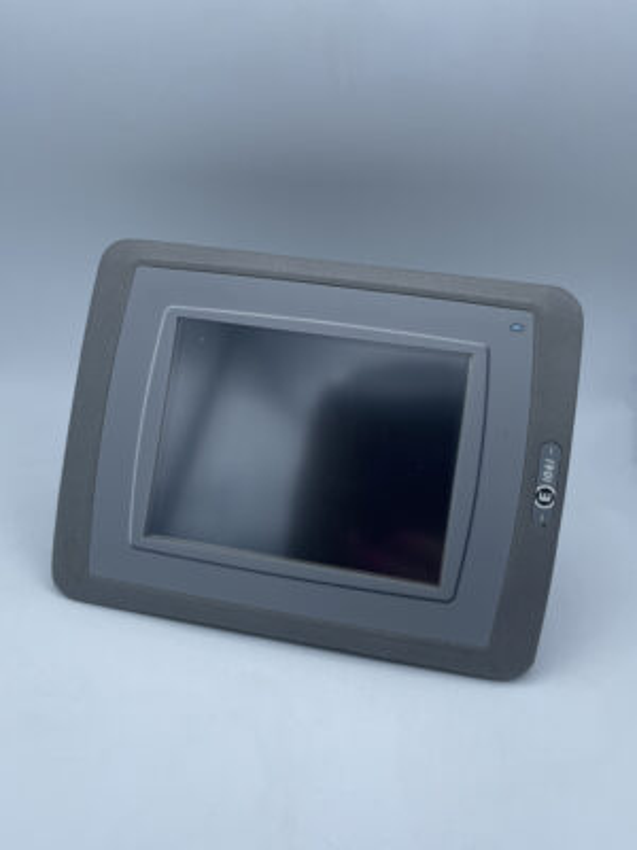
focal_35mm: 26
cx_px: 318
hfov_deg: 53.1
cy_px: 425
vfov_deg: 67.3
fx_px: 638
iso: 32
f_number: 1.6
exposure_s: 1/1335
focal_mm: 4.2
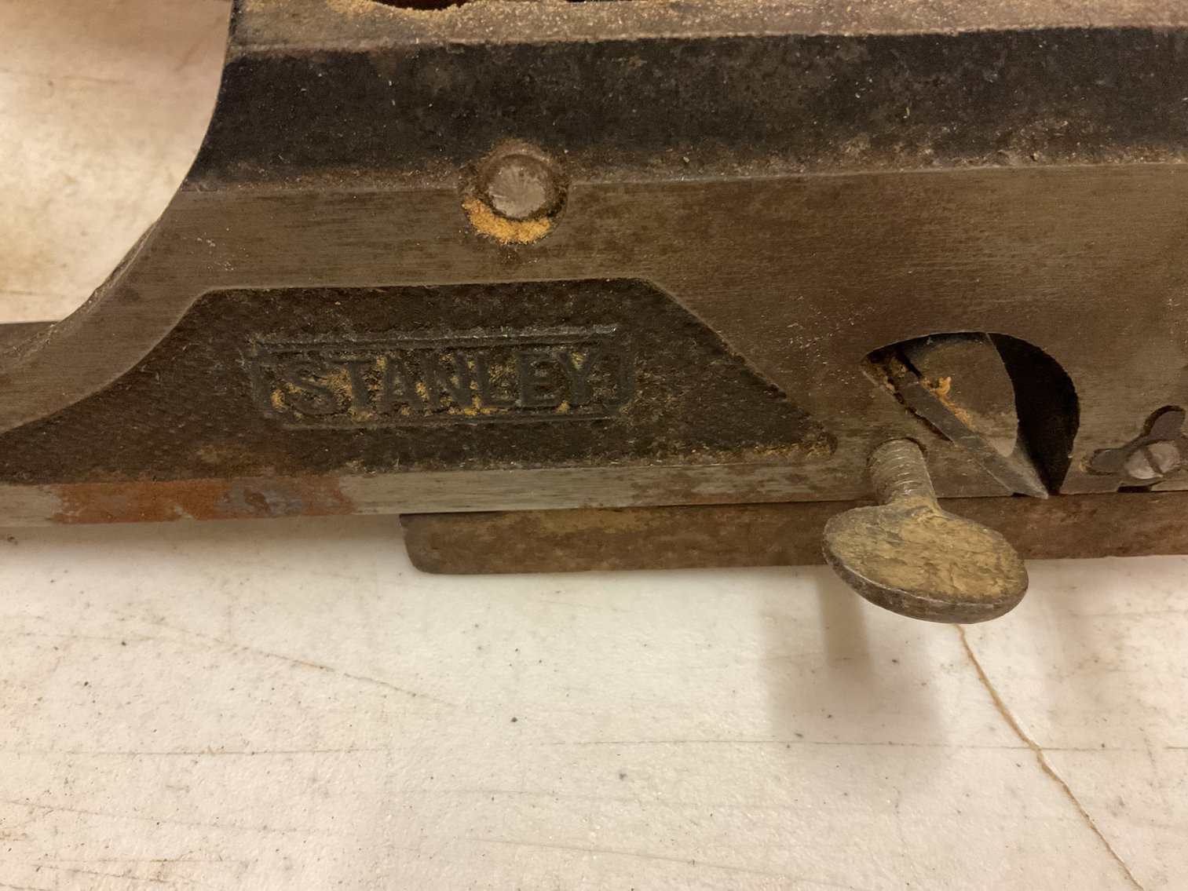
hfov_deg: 61.7
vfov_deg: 48.2
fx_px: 995
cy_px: 446
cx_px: 594
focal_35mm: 29
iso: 400
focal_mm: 3
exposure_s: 1/30
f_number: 1.8
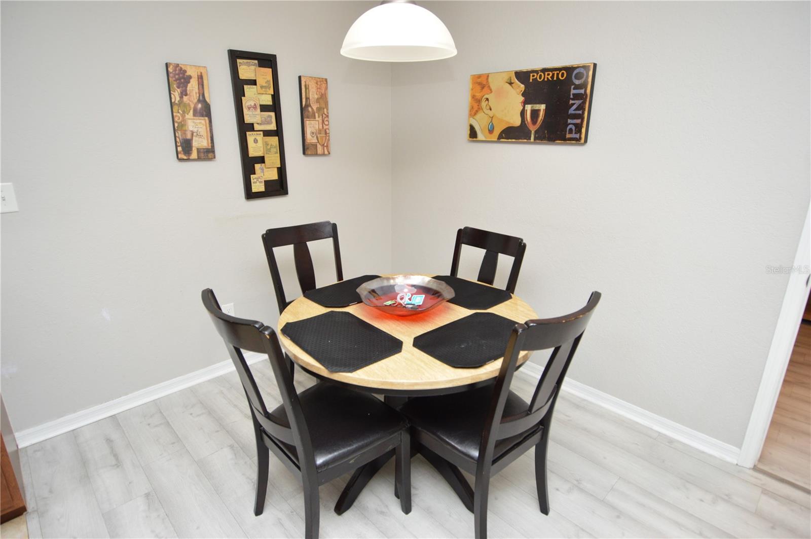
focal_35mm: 18
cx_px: 406
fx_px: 405
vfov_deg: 67.3
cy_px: 270
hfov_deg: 90.1
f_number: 4
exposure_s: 1/60
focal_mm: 12
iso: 560
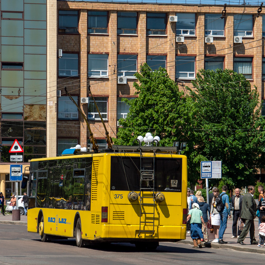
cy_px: 135
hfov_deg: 11.6
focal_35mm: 151
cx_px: 106
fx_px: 1305
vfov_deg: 11.6
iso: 100
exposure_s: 1/800
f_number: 10
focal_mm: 75
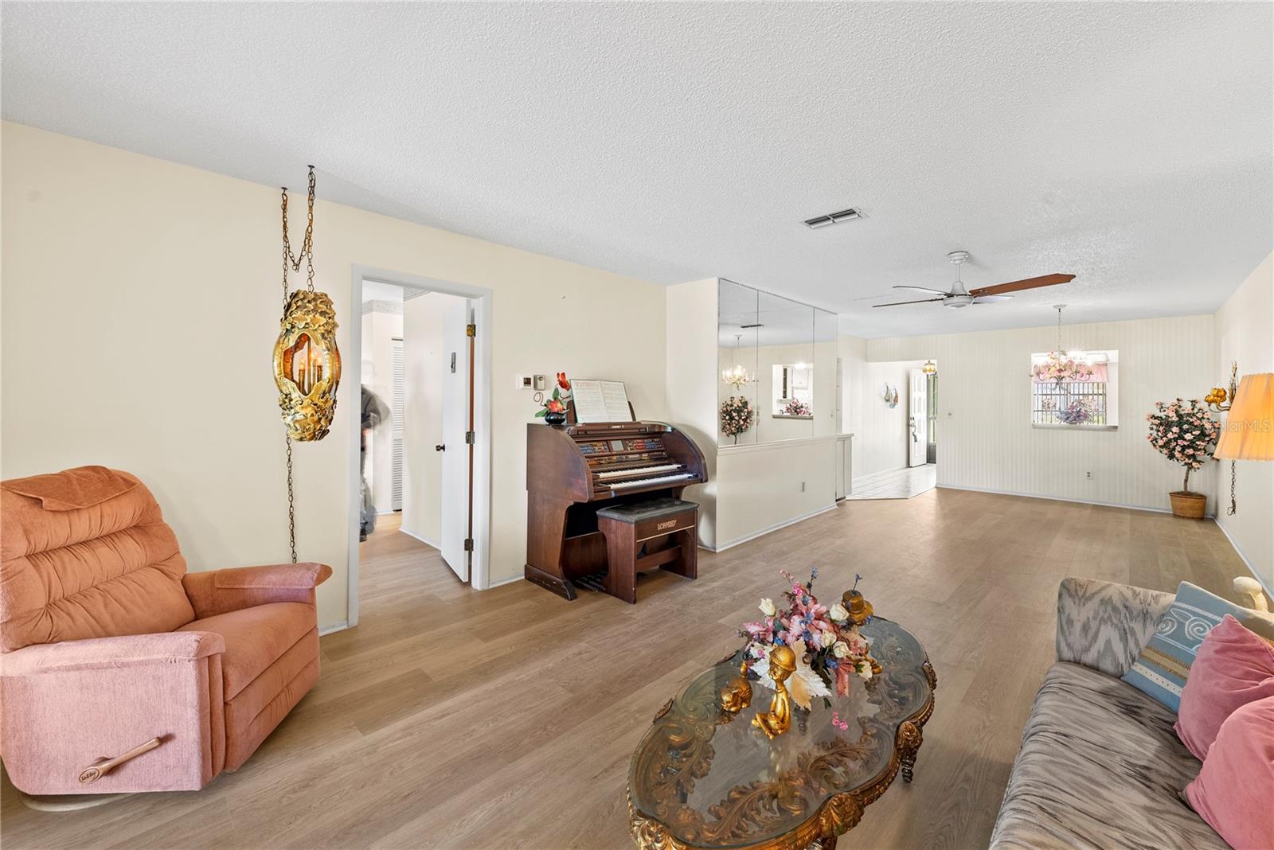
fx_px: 496
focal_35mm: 14
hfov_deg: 104.2
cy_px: 425
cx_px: 637
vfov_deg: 81.3
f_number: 9
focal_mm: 14
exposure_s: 1.6
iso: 640
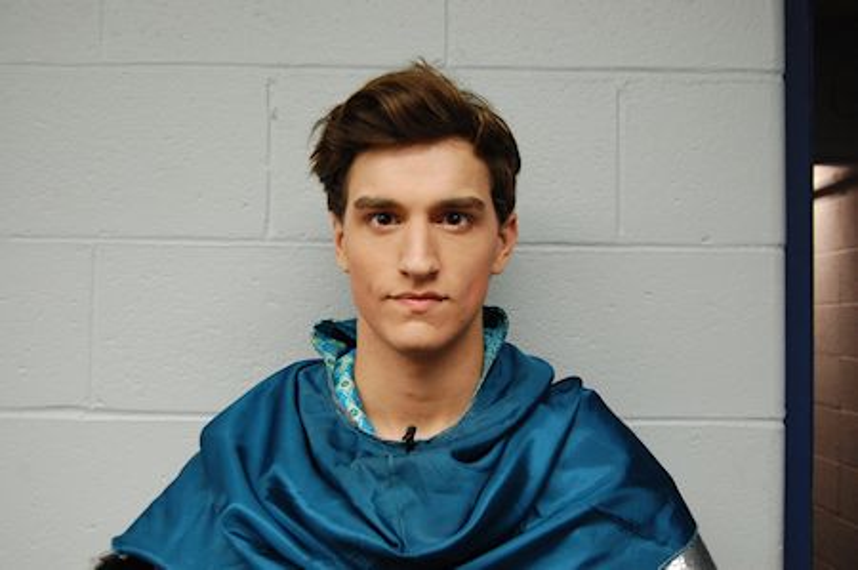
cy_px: 285
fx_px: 1107
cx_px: 429
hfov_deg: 42.4
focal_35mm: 46
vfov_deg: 28.9
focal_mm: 31
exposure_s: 1/30
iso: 800
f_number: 4.5
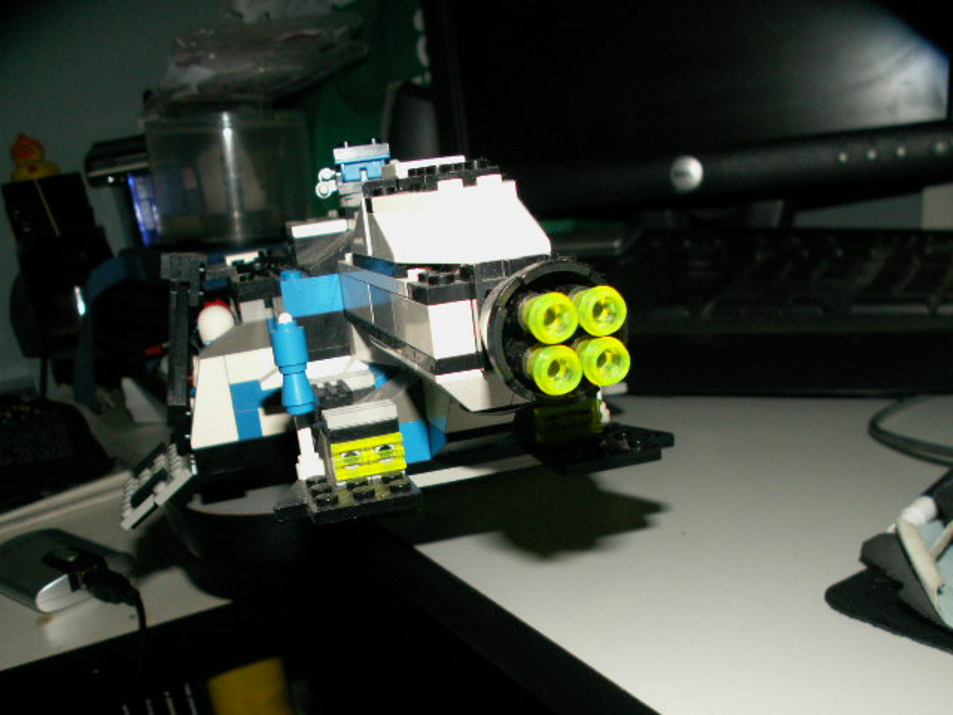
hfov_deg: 52.6
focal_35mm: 35
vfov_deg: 40.7
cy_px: 358
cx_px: 476
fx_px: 964
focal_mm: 5.86
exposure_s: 1/40
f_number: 3.2
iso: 160
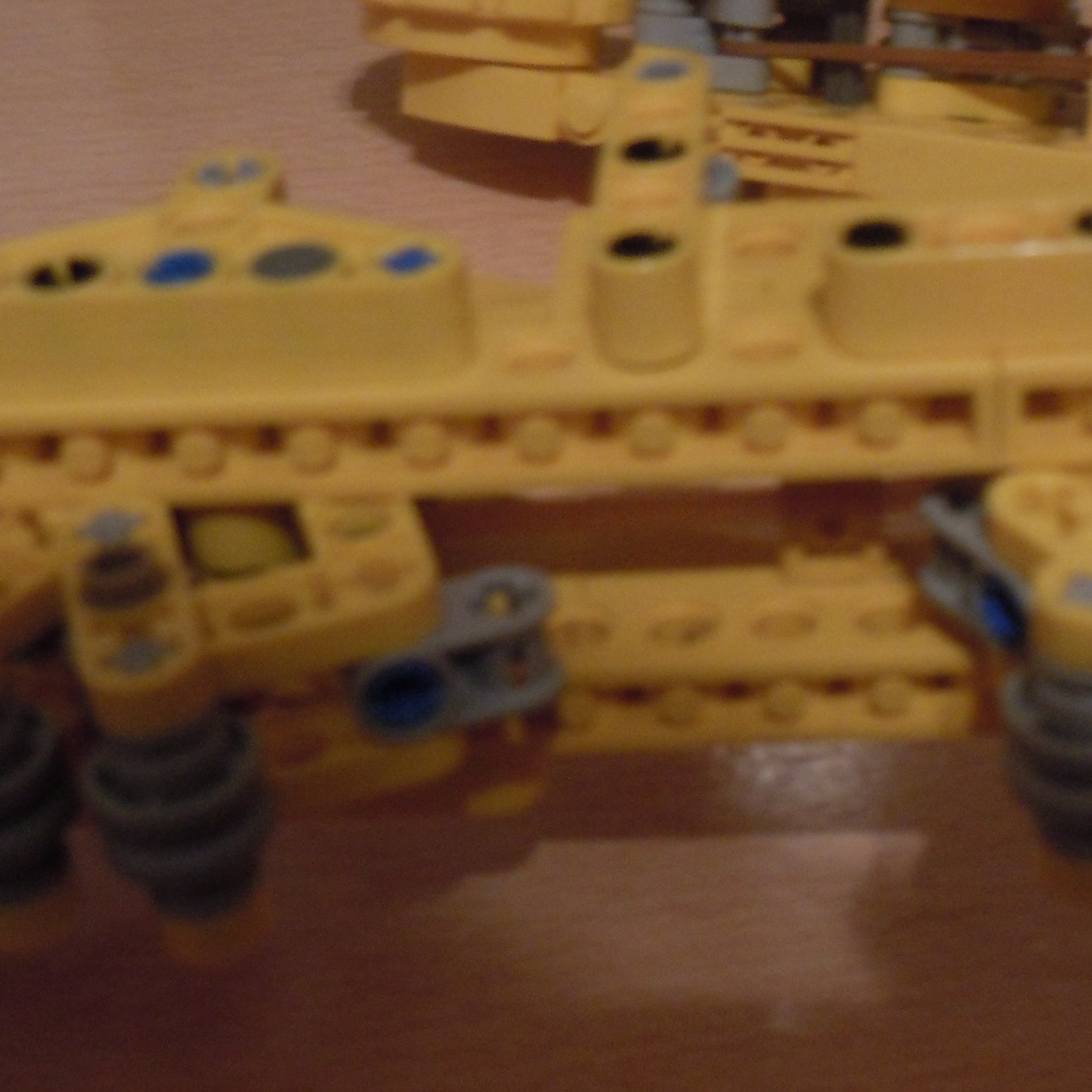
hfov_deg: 28.4
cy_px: 592
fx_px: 2141
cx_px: 738
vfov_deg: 28.6
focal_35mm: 60
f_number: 3.5
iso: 400
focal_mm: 5.4
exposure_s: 1/8
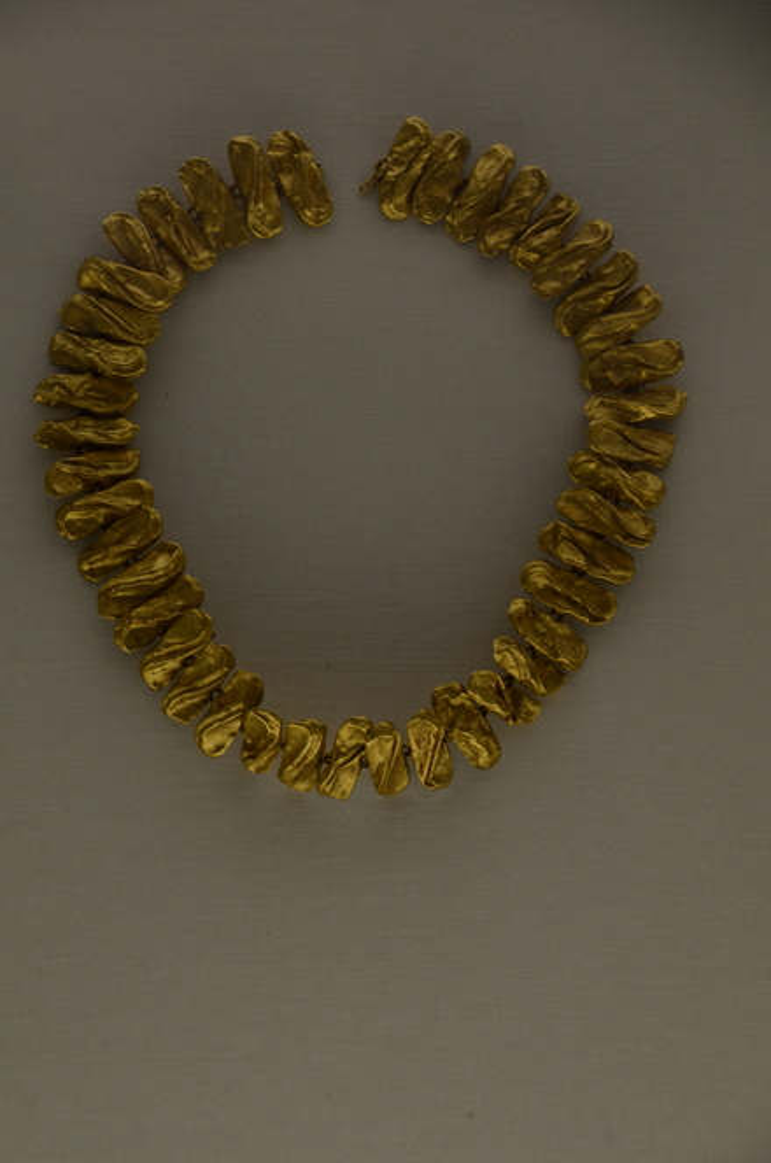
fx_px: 4161
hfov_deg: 10.6
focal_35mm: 129
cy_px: 582
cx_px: 386
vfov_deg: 15.9
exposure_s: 1/100
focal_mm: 86
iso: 1000
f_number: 5.6
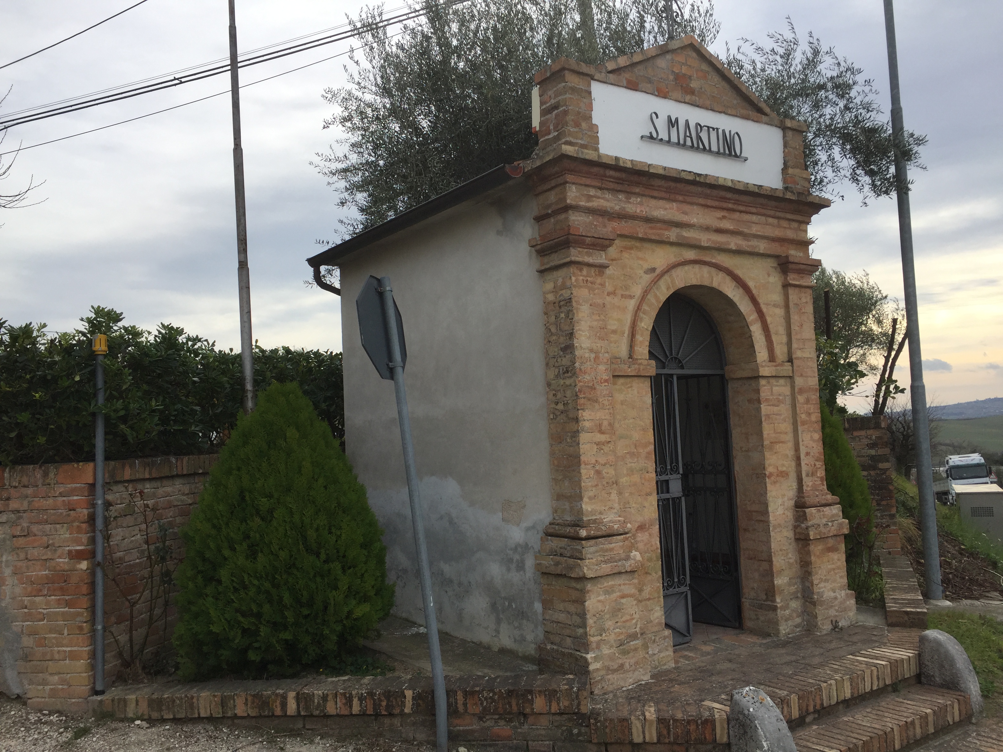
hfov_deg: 61.7
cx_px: 502
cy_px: 376
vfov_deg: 48.2
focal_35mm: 29
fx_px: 840
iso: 32
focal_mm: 4.15
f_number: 2.2
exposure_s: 1/1647
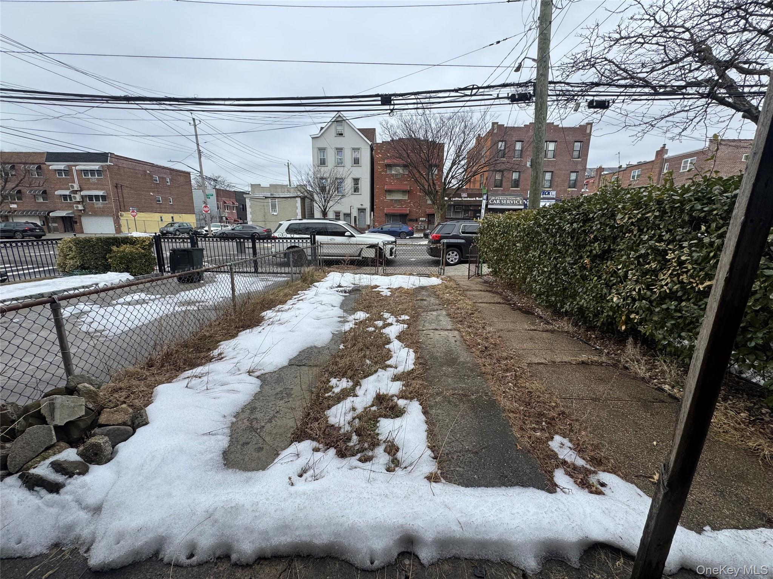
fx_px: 313
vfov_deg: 85.7
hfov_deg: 102.1
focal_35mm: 14
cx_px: 386
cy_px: 290
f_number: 2.2
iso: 40
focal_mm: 2.22
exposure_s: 1/518
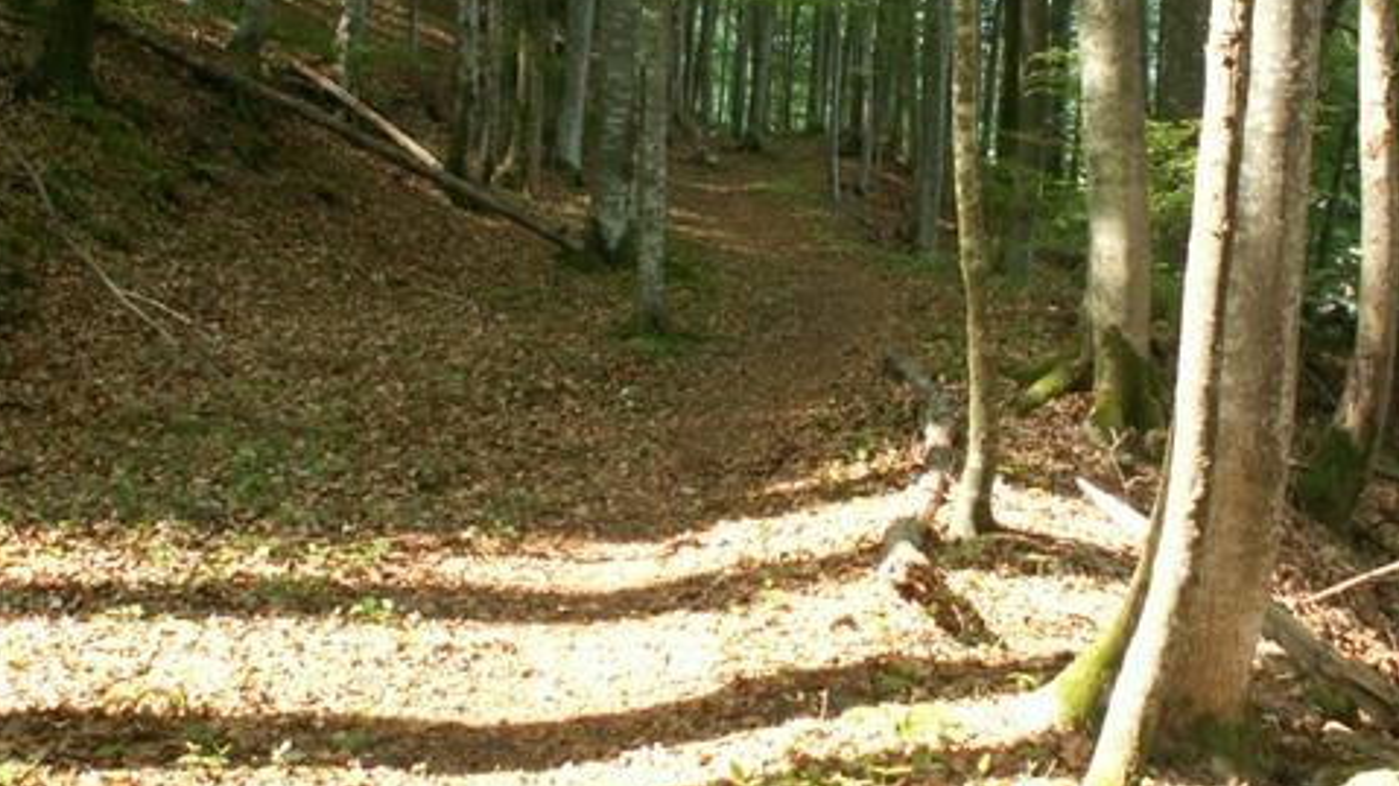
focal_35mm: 51
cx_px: 794
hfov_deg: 40.5
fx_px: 1891
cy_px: 333
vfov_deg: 23.4
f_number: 2.8
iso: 50
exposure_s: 1/40
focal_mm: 5.86
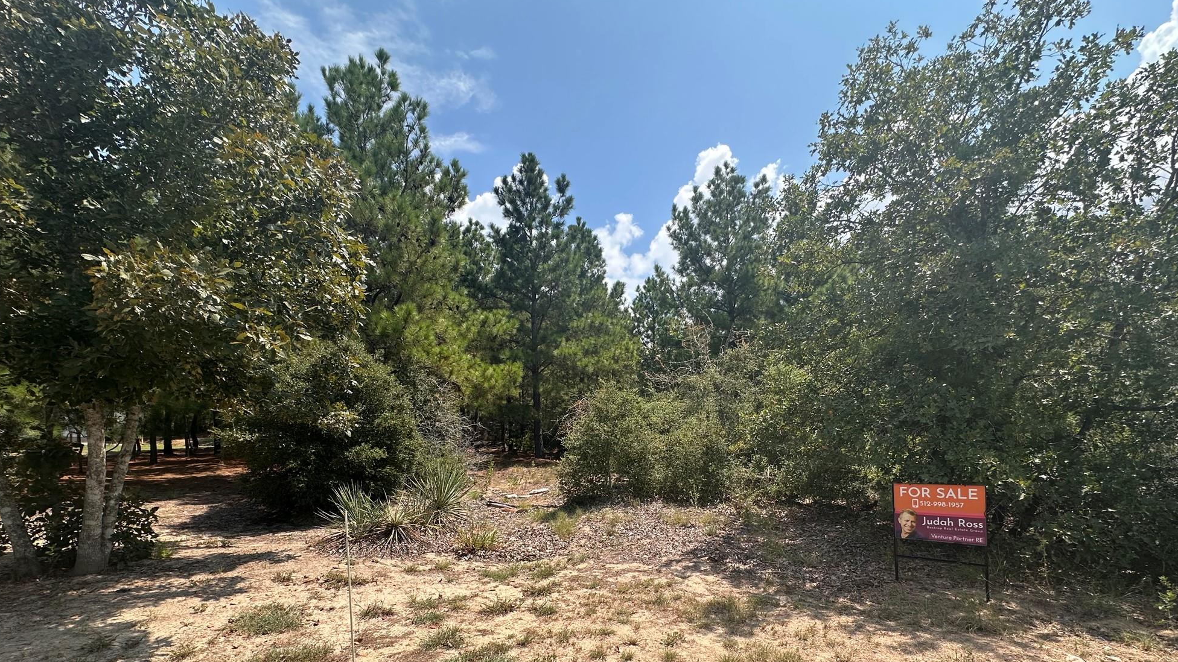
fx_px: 500
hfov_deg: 99.3
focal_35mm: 16
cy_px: 446
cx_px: 610
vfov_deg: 65.2
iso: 40
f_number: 2.2
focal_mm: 2.22
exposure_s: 1/1114
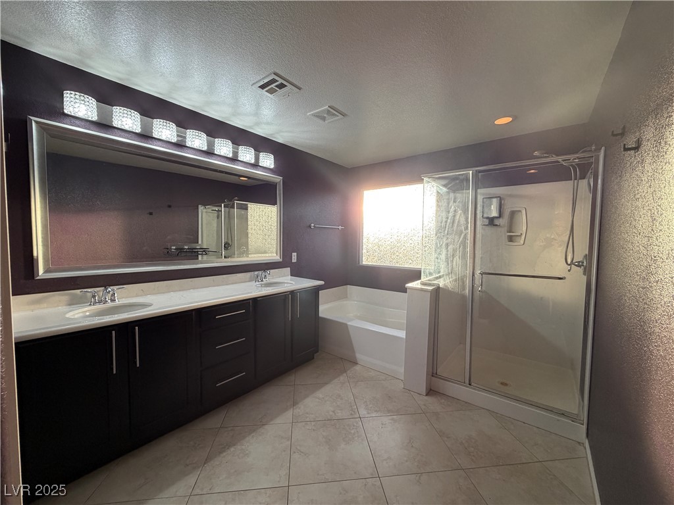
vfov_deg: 85.7
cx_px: 337
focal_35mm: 14
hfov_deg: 102.1
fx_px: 273
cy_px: 252
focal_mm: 2.22
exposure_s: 1/121
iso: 200
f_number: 2.2
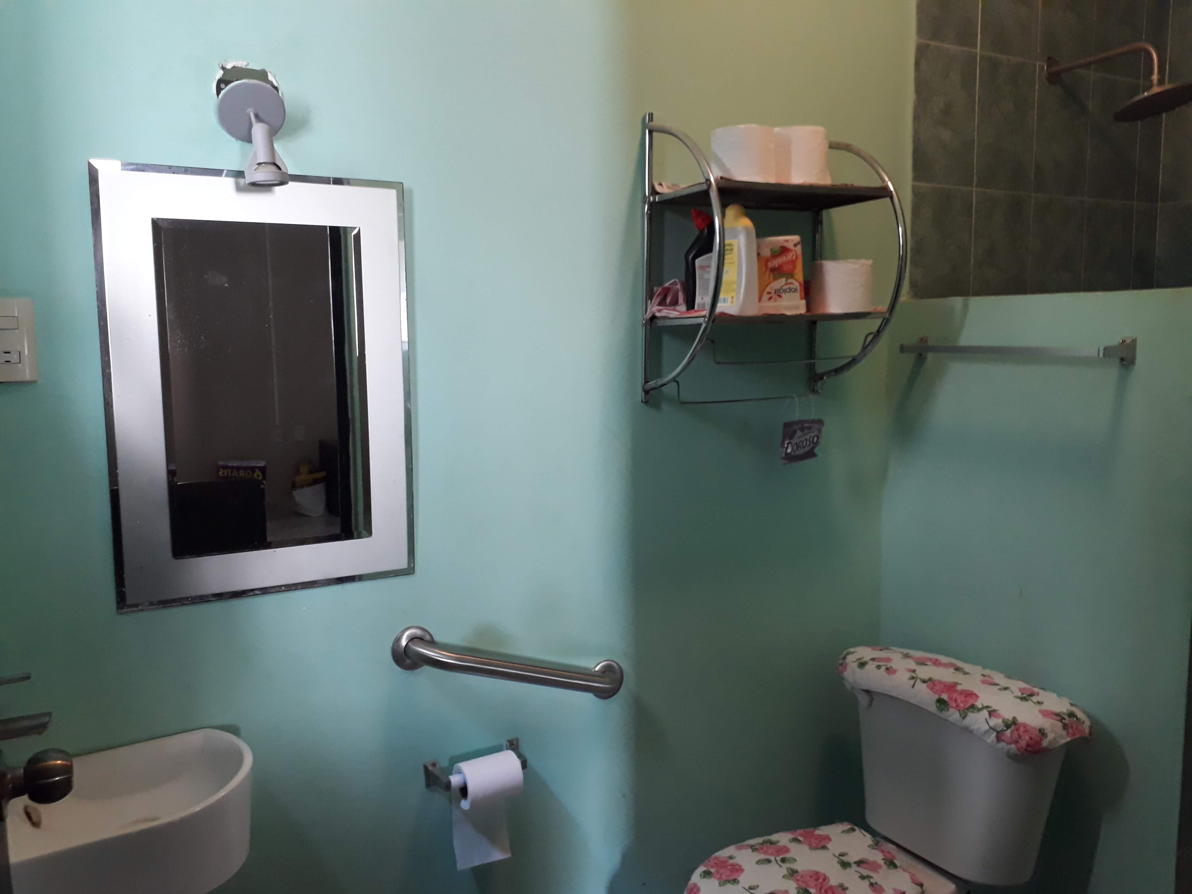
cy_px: 447
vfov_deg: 51.4
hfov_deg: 65.3
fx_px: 930
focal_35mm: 27
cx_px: 596
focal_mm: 3.6
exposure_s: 1/15
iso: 250
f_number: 1.9
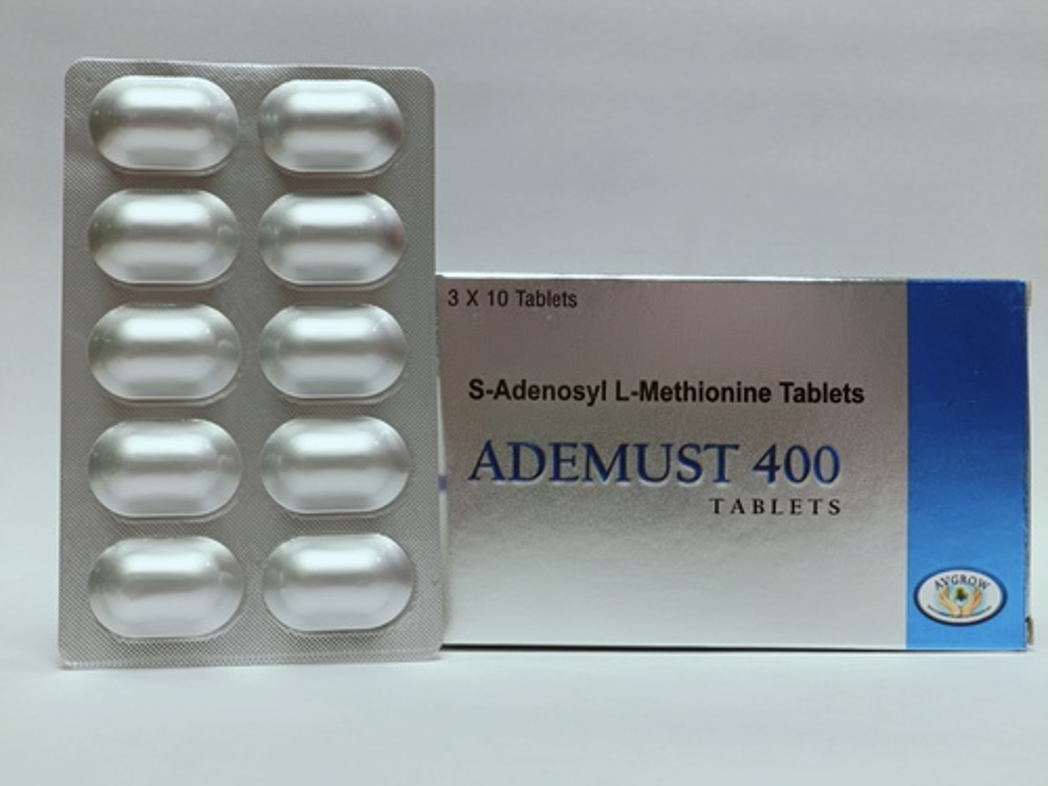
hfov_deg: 40.4
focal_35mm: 47
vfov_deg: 30.9
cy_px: 393
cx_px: 524
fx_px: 1423
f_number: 2
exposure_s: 1/50
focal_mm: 7.08
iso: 414
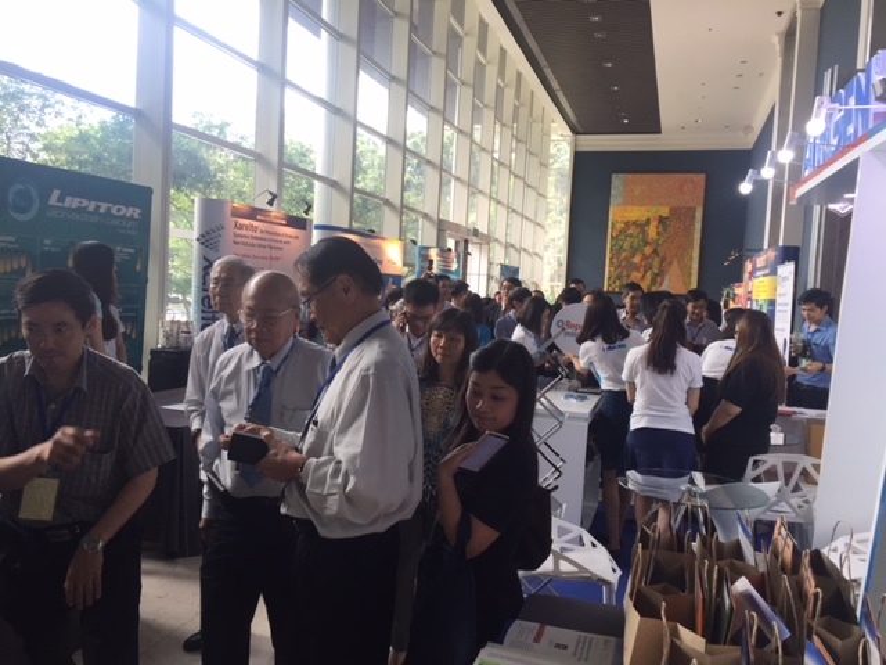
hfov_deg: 61.7
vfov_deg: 48.2
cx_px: 443
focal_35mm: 29
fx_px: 742
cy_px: 332
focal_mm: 4.15
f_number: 2.2
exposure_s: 1/100
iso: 40
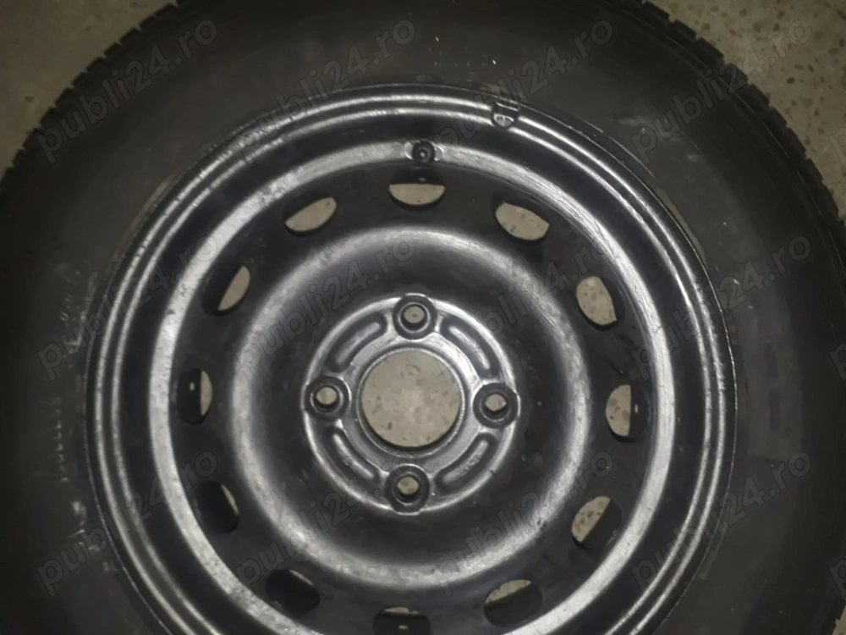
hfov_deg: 65.3
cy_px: 318
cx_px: 423
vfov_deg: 51.4
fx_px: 660
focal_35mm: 27
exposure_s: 1/50
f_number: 1.9
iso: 125
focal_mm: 3.6
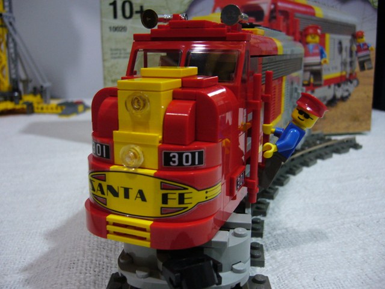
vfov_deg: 39.7
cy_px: 144
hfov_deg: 51.4
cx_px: 192
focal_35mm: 36
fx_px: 400
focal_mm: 6
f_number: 2.9
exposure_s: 1/8
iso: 200
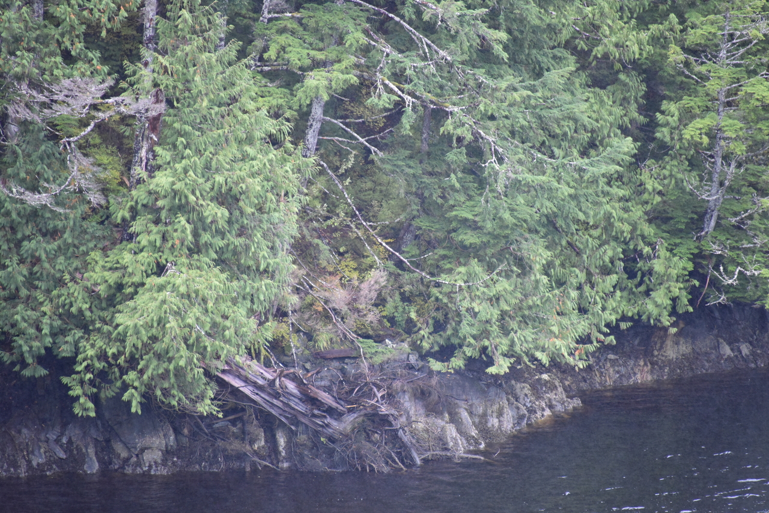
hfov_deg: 6.9
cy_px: 256
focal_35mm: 300
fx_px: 6409
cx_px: 384
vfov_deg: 4.6
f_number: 5.6
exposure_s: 1/640
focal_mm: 300
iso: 3200
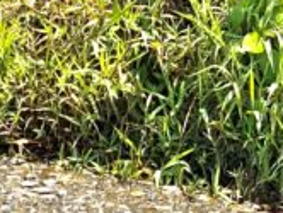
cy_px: -322
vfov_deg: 8.4
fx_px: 1310
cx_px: 274
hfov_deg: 12.2
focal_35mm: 160
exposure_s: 1/5236
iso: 32
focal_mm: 4.25
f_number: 1.8
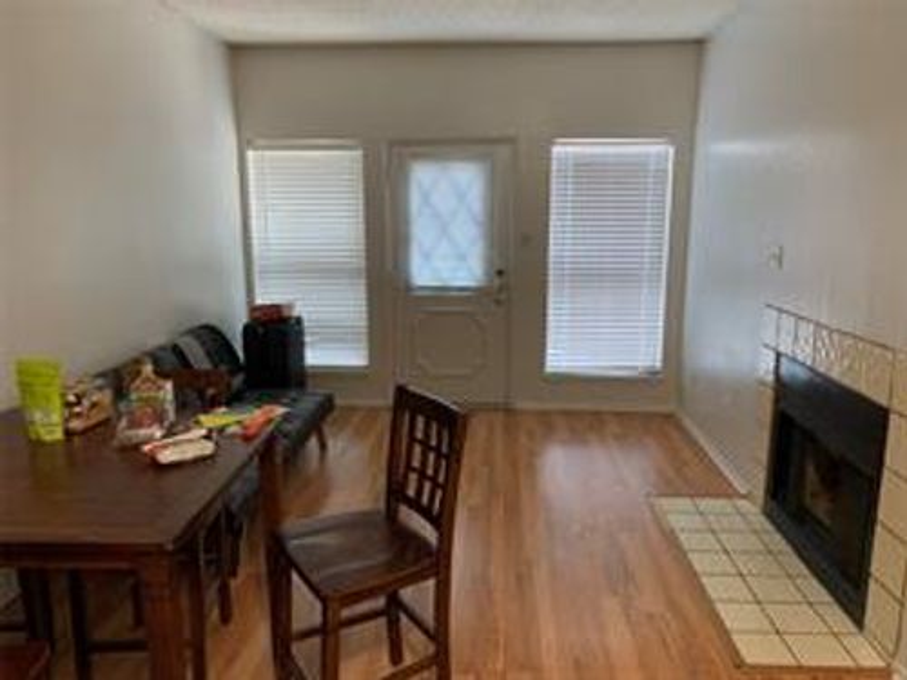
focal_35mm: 26
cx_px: 454
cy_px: 340
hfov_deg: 67.3
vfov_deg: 53.1
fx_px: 681
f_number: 1.8
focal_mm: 4.25
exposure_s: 1/60
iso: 320
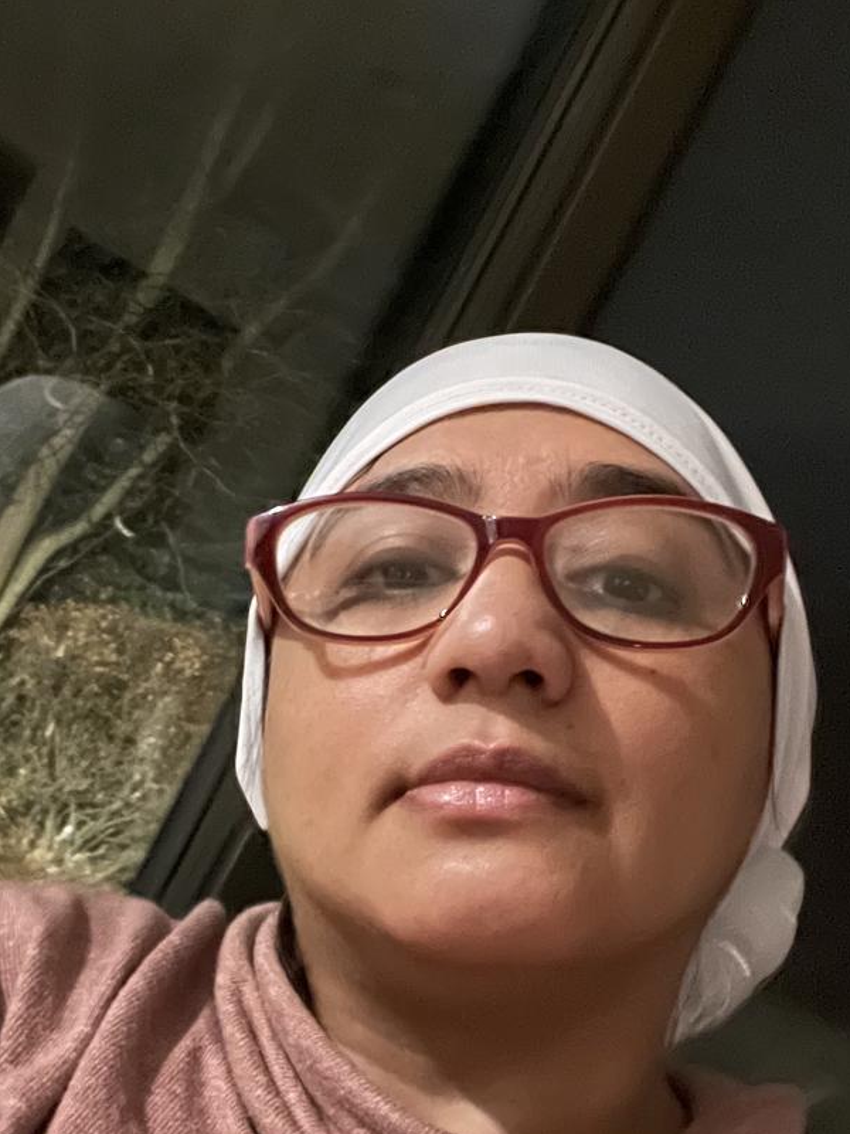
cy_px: 653
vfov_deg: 39.6
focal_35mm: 48
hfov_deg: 30.2
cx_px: 382
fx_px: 1572
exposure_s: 1/15
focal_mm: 2.71
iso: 2000
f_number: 2.2
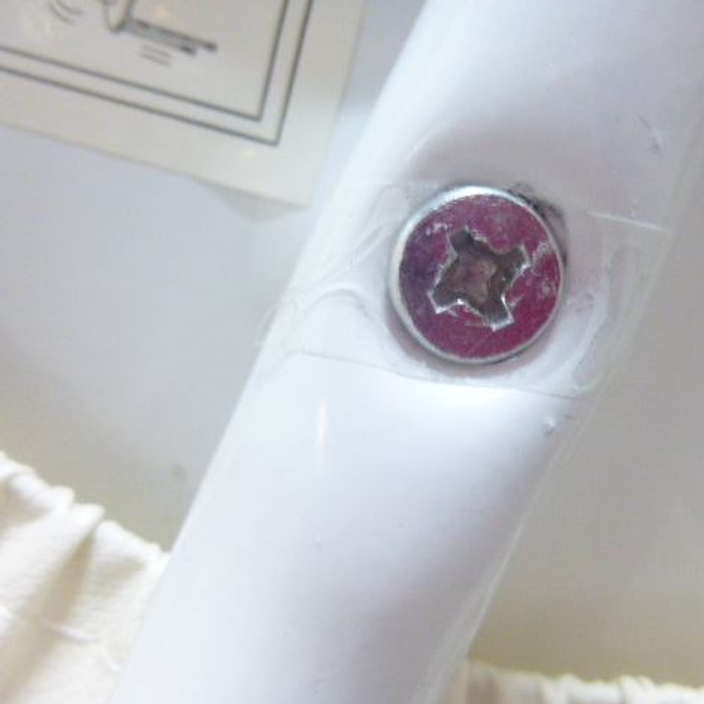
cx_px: 430
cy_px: 350
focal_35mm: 30
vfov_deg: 54.0
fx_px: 690
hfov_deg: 53.6
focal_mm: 4.5
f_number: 3.1
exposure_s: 1/10
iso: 400
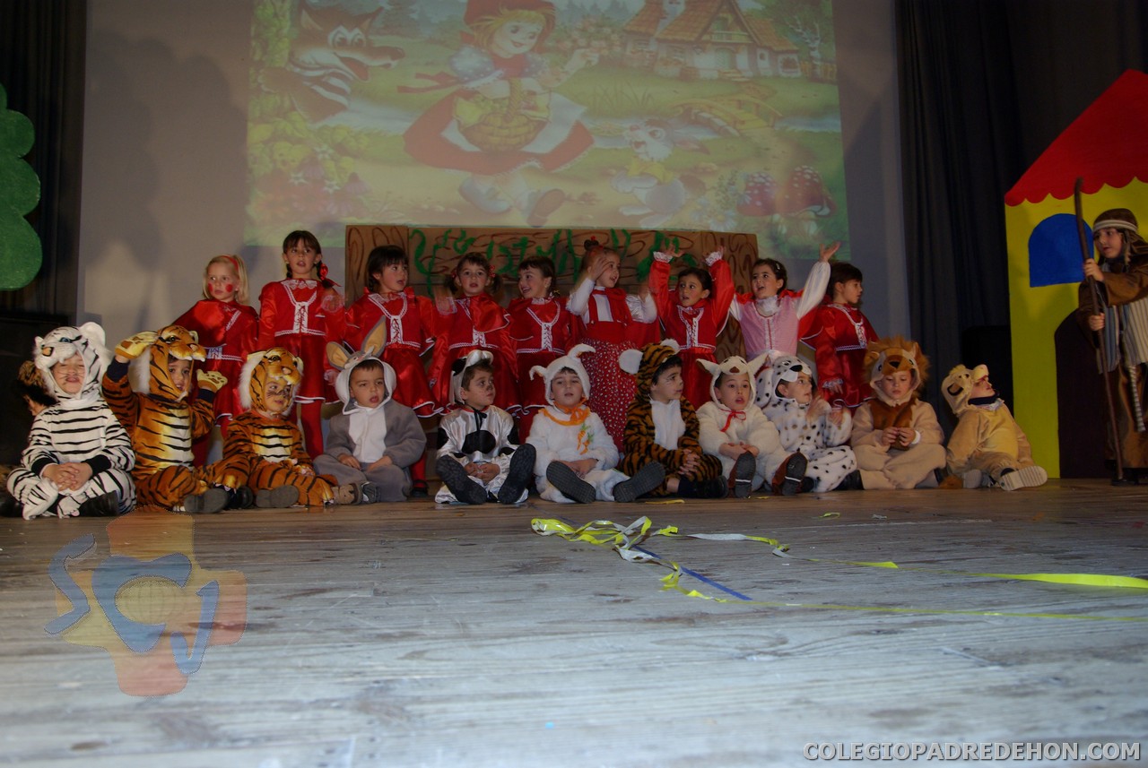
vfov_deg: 48.1
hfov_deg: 67.3
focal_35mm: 27
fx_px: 862
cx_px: 574
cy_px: 384
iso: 400
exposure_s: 1/30
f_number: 5.6
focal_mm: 18
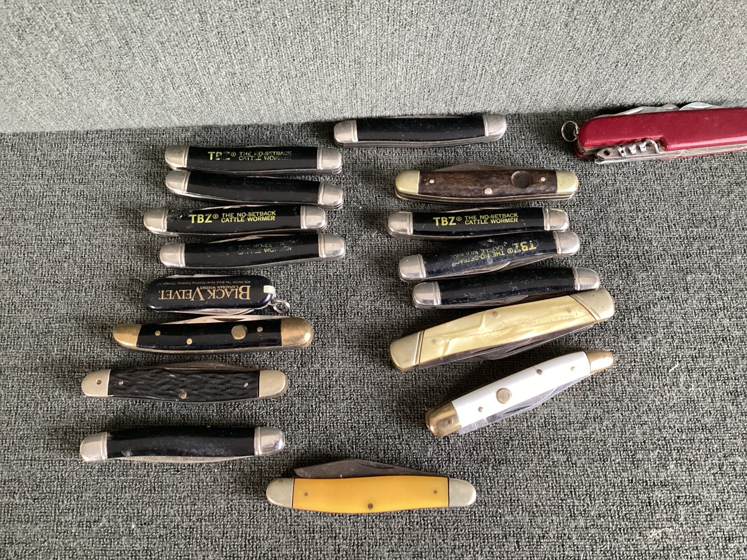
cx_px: 374
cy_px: 280
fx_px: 669
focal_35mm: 31
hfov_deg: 58.3
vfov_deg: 45.4
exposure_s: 1/40
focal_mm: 3.3
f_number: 2.4
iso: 400
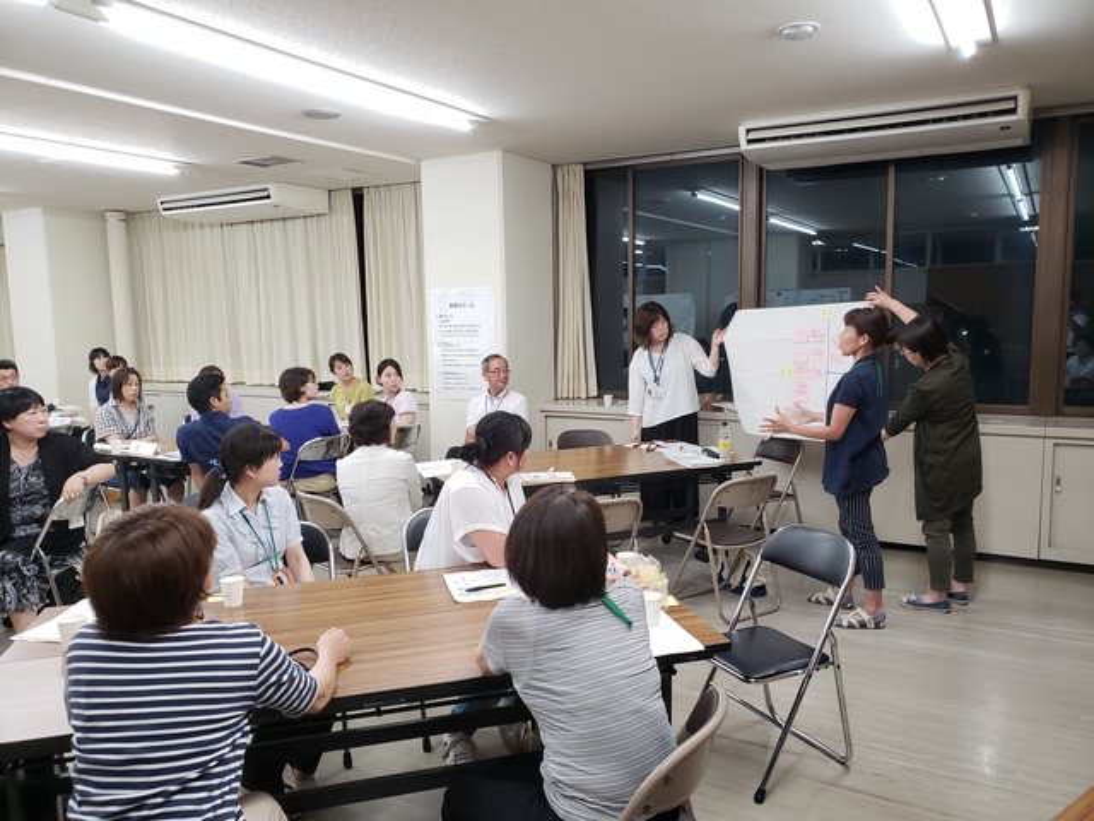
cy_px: 410
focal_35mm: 26
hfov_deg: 67.3
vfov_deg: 53.1
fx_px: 822
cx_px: 547
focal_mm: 4.3
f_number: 2.4
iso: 250
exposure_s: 1/33
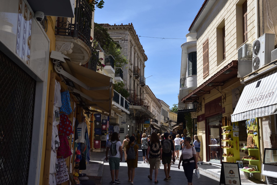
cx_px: 138
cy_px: 92
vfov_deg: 33.4
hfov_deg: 48.4
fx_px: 308
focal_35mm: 40
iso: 800
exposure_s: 1/800
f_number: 11
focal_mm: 40
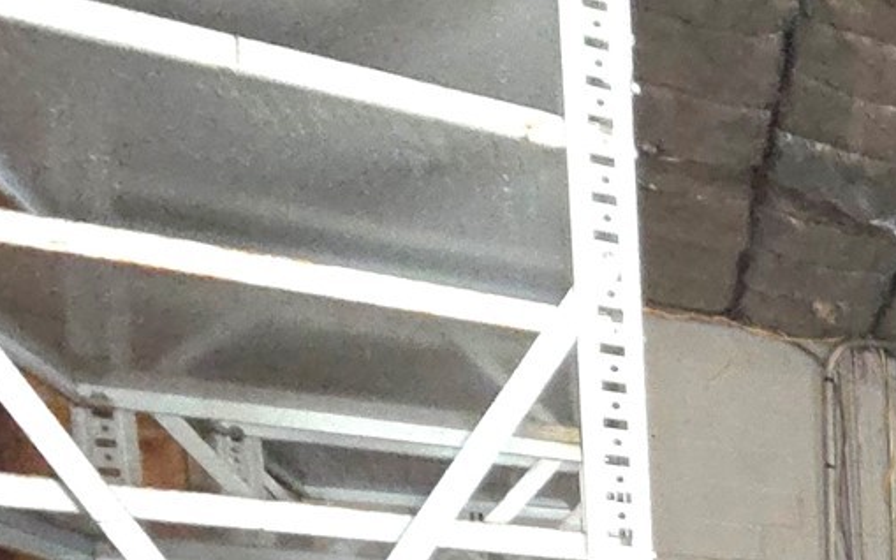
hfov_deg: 23.1
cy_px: 956
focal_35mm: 52
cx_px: 1567
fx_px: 1270
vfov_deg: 19.6
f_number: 2.2
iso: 640
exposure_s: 1/13.2
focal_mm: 2.2
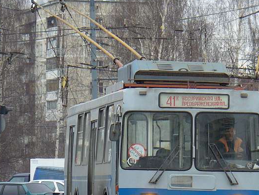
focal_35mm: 306
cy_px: 104
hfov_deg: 6.5
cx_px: 144
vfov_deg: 4.9
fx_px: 2292
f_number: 4
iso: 80
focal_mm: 25.9
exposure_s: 1/80
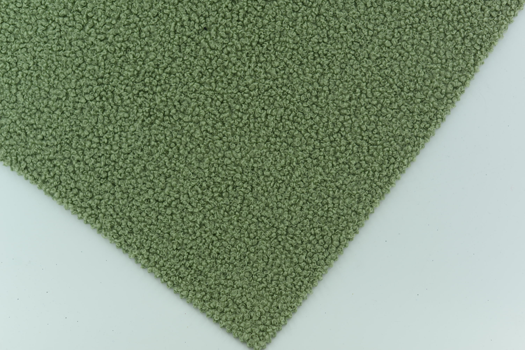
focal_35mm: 50
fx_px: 729
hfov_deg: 39.6
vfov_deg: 27.0
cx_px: 262
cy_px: 175
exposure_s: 1/160
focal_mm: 50
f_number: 3.5
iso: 100
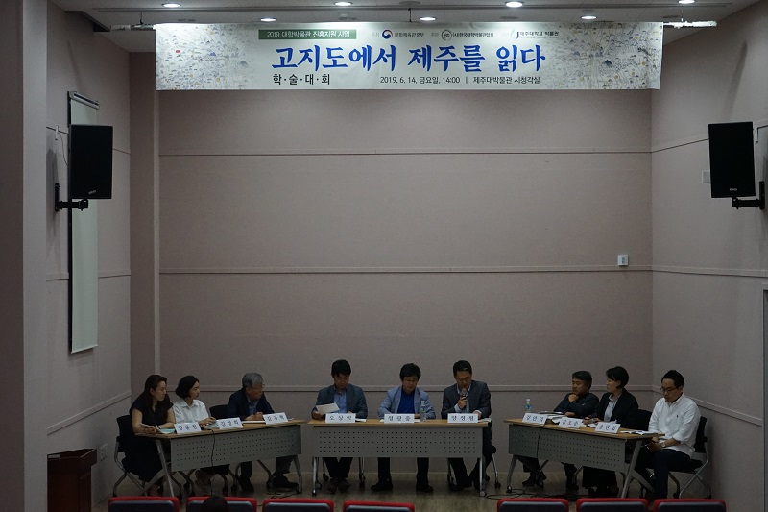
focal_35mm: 70
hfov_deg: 28.8
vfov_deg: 19.4
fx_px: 1493
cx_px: 384
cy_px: 256
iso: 4000
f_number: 5.6
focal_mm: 70
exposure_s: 1/160
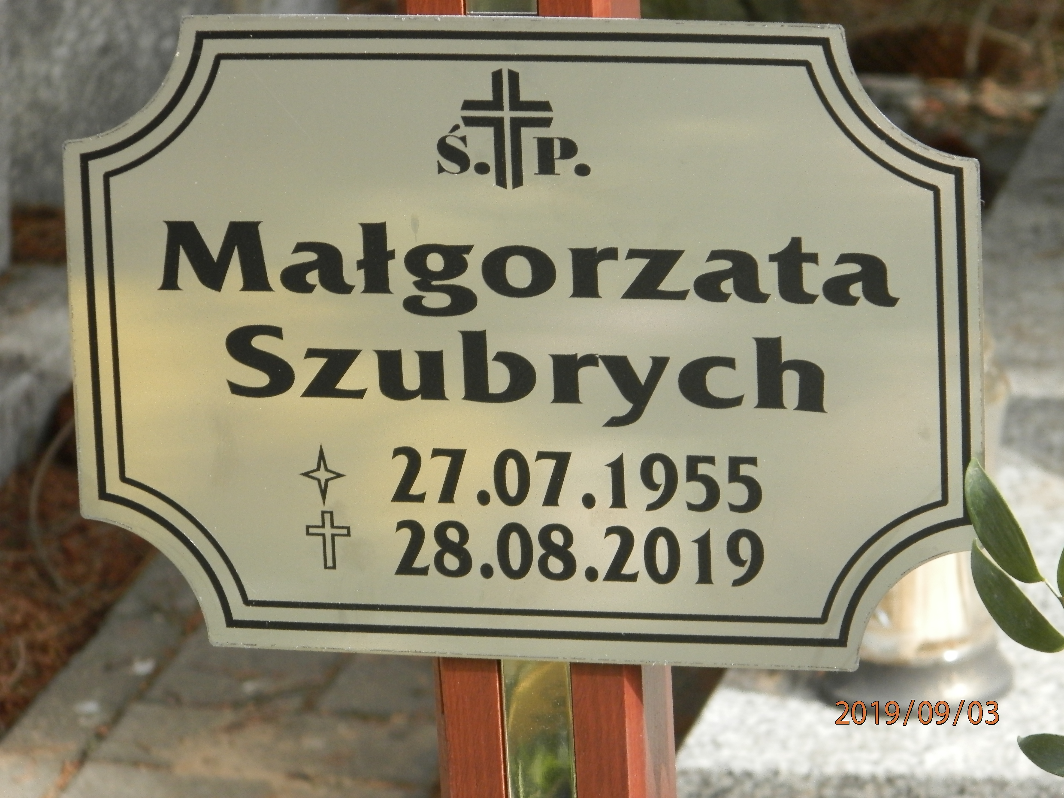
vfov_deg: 6.6
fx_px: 6885
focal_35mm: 224
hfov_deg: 8.8
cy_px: 399
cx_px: 532
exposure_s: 1/125
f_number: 5.4
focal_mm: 40
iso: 200
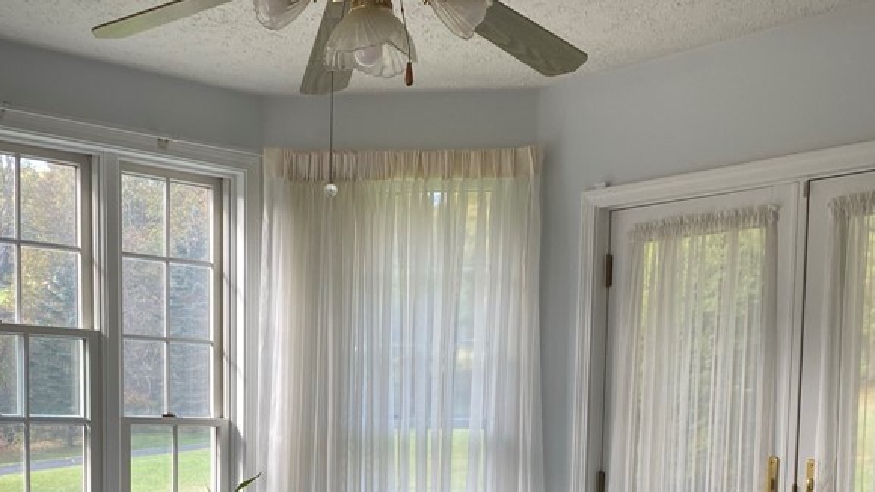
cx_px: 303
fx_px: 1160
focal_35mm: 50
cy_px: 500
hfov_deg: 40.9
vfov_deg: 22.9
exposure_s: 1/120
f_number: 1.8
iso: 80
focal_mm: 4.25
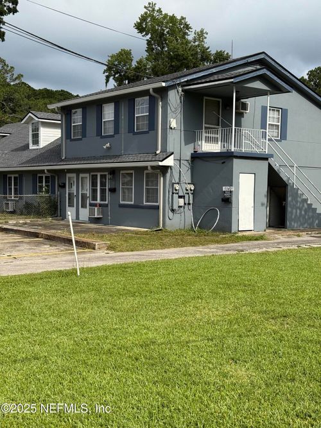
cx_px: 160
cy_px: 214
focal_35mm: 48
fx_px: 594
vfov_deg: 39.7
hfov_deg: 30.3
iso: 64
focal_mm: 6.76
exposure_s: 1/4587
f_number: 1.78
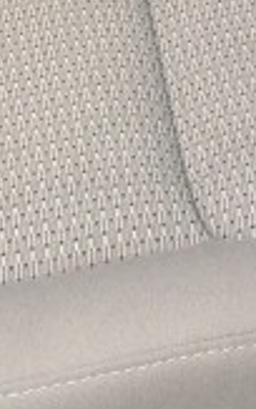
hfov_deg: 6.0
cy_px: -517
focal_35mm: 220
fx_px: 2454
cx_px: 163
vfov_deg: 8.8
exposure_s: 1/60
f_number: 2.4
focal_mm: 4.13
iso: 50
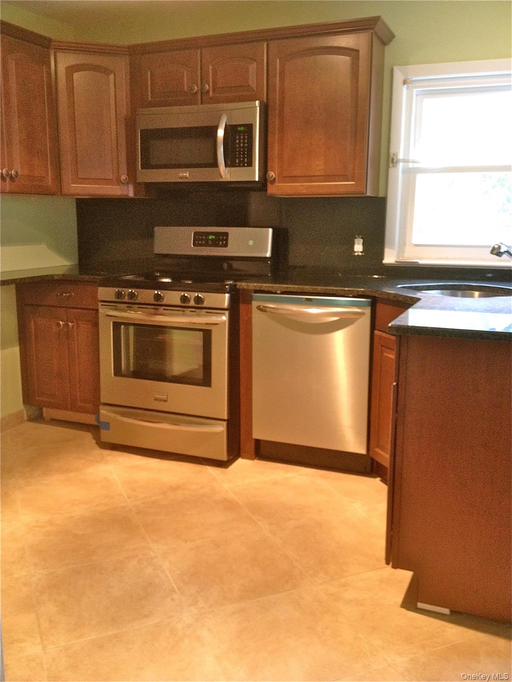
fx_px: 690
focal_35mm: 35
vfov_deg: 52.6
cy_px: 341
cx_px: 256
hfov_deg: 40.7
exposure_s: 1/20
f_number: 2.4
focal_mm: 4.28
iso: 160
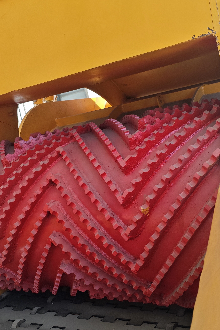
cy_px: 174
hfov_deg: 32.6
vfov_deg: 47.4
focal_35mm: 41
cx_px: 117
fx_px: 376
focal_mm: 5.84
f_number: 1.6
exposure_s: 1/238
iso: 50
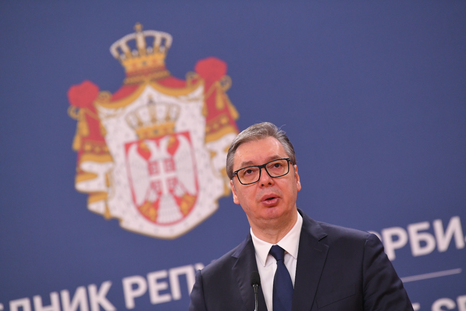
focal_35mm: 200
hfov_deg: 10.3
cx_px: 233
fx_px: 2589
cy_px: 156
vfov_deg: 6.9
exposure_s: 1/400
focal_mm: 200
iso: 3200
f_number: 4
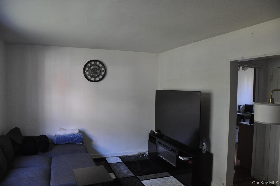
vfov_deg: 47.8
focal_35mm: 27
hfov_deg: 67.4
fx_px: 210
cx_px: 140
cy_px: 93
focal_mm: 18
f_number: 3.5
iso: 800
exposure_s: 1/40
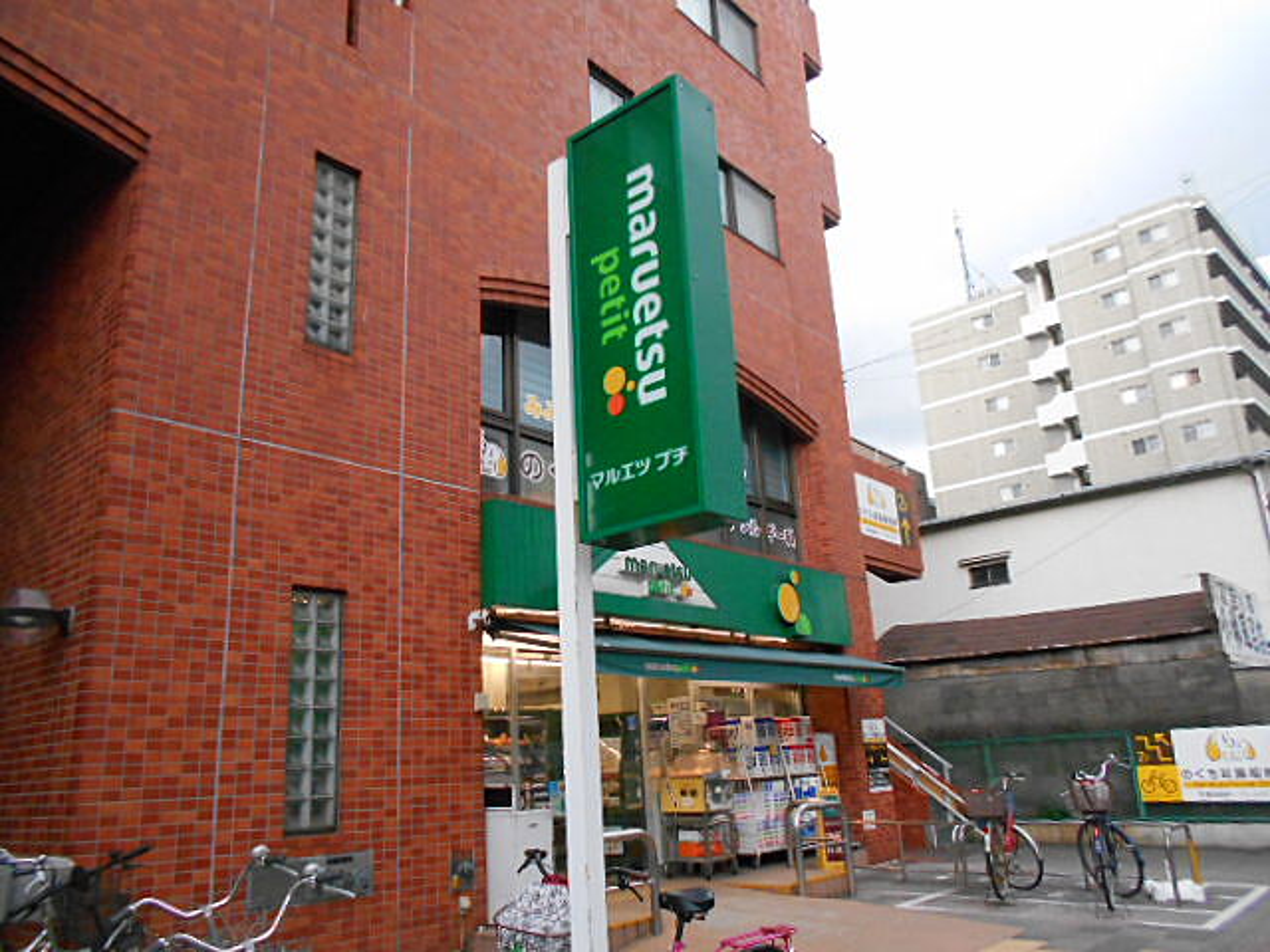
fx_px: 954
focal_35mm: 26
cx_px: 635
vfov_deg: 53.1
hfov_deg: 67.3
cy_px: 476
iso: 640
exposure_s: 1/250
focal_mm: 4.6
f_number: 3.2
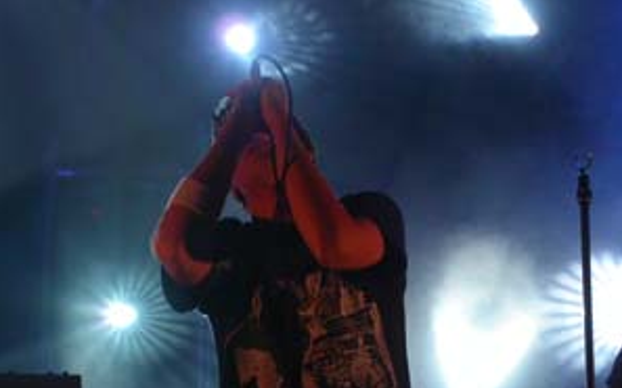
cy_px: 243
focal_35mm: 163
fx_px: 2760
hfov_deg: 12.8
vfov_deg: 8.0
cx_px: 410
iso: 200
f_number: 4.7
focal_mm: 23.4
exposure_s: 1/45
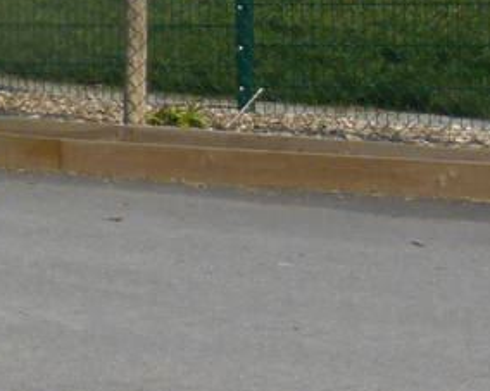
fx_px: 2392
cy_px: -341
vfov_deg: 8.9
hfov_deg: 11.2
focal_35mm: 165
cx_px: -271
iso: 100
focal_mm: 5.4
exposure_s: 1/1300
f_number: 3.6
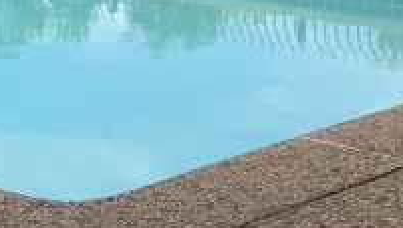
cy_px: -200
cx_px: -496
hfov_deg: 11.8
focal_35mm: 156
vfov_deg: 7.5
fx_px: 1669
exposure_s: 1/772
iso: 20
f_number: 1.8
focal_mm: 3.99
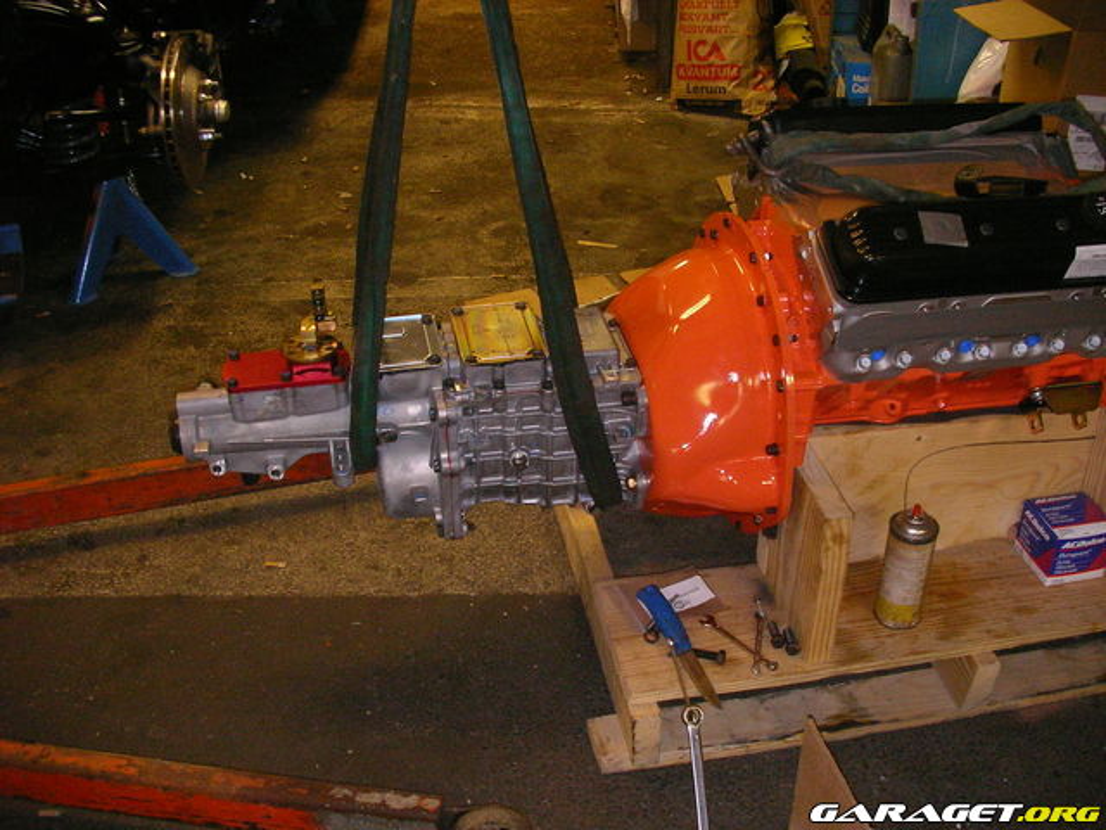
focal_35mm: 38
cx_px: 553
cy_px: 415
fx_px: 1214
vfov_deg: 37.7
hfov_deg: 49.0
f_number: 3.5
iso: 200
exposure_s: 1/30
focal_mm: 6.3
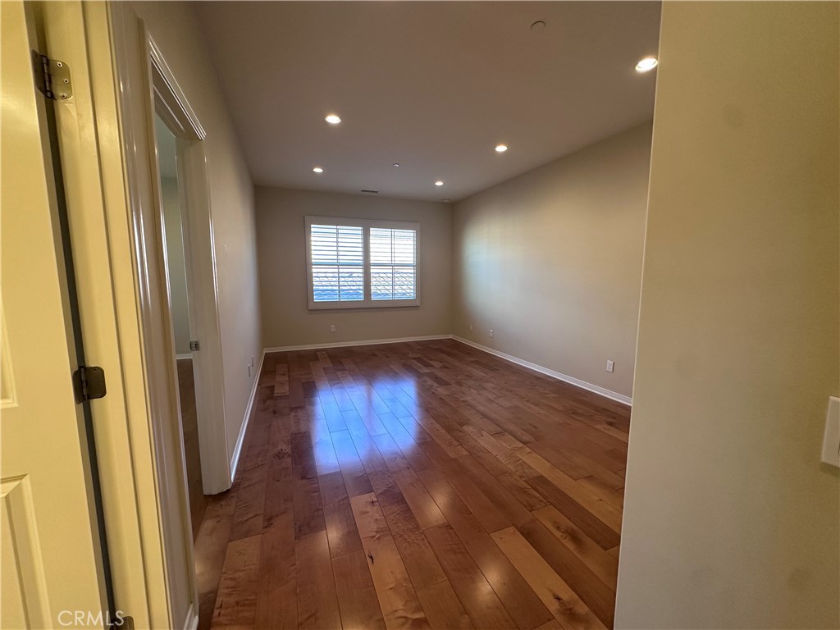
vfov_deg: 85.7
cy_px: 315
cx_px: 420
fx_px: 340
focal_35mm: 14
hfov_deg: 102.1
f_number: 2.2
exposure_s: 1/120
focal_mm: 2.22
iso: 160
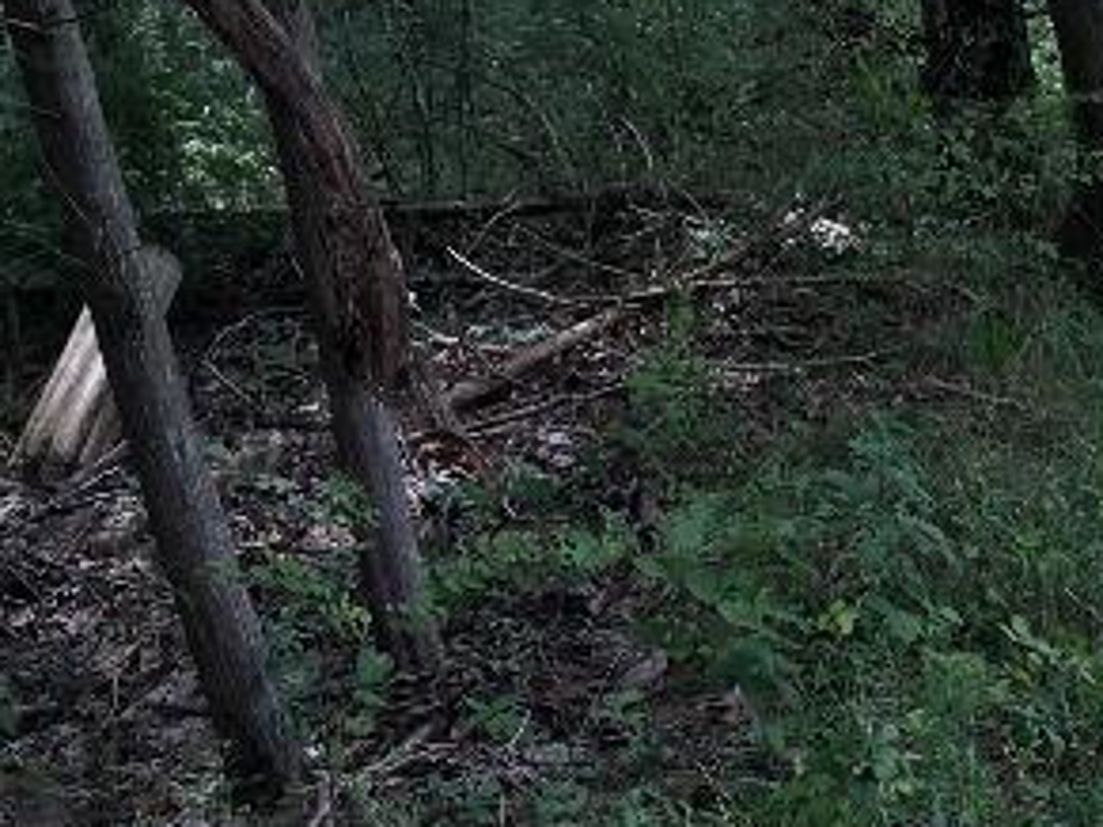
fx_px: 3249
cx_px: 1759
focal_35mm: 102
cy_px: 800
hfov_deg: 17.0
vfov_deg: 14.3
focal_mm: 4.15
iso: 25
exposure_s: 1/251
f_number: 2.2
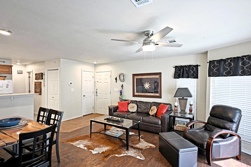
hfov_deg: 86.9
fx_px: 132
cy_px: 85
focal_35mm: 19
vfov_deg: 64.6
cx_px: 127
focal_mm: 12
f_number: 3.5
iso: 180
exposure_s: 1/20
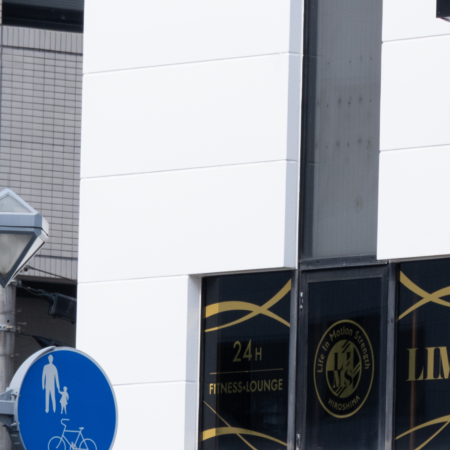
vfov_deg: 3.0
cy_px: 470
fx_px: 8560
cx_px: 629
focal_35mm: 582
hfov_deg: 3.0
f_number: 10
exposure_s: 1/250
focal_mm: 126.8
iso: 640
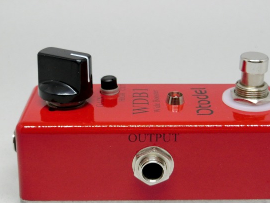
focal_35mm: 71
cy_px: 117
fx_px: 554
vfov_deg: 20.7
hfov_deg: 27.4
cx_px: 151
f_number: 5
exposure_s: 1/125
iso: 320
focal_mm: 10.7
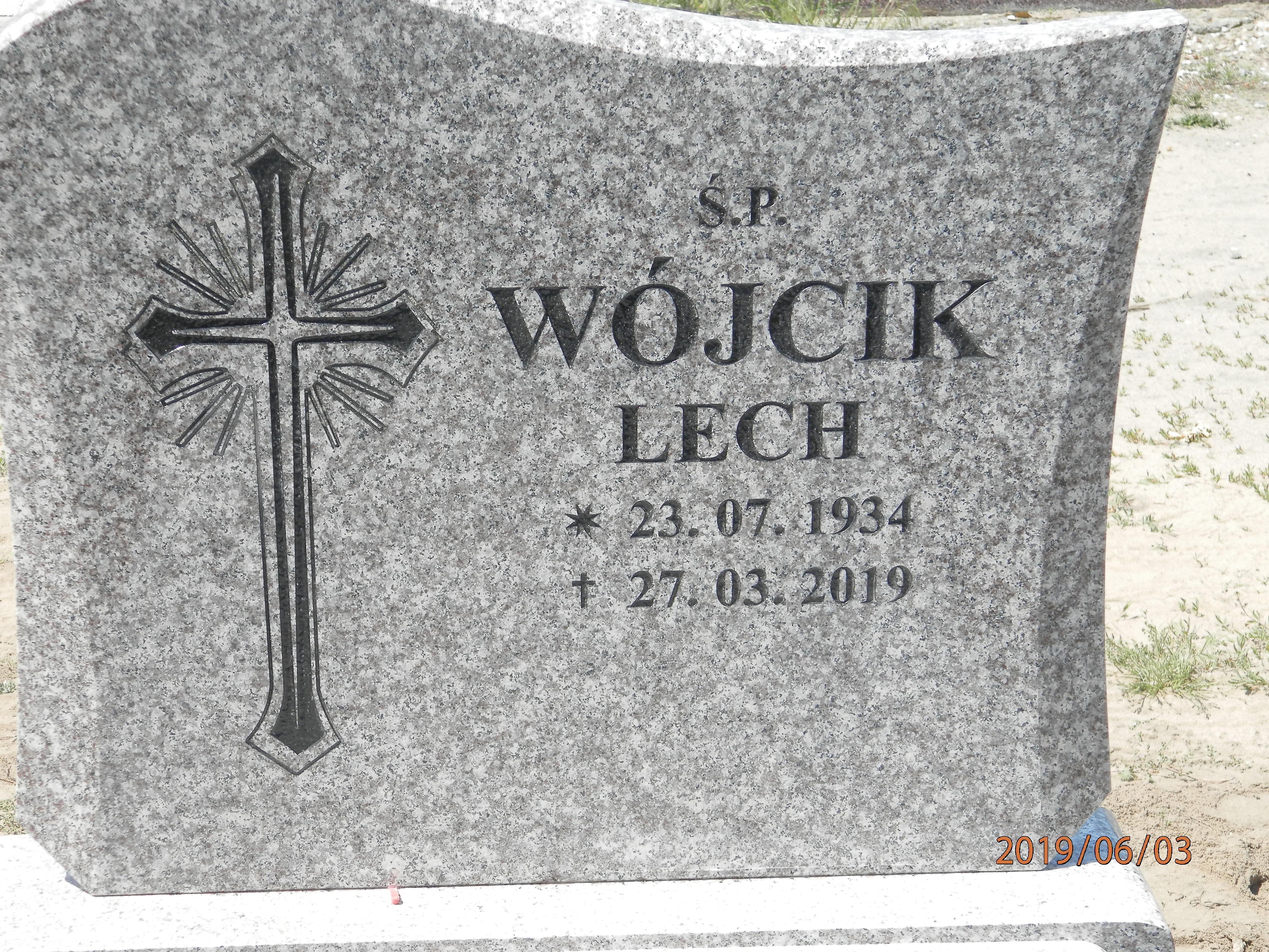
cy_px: 476
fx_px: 3006
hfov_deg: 23.8
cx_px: 634
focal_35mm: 82
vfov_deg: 18.0
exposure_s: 1/320
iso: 80
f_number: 4.2
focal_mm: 14.6
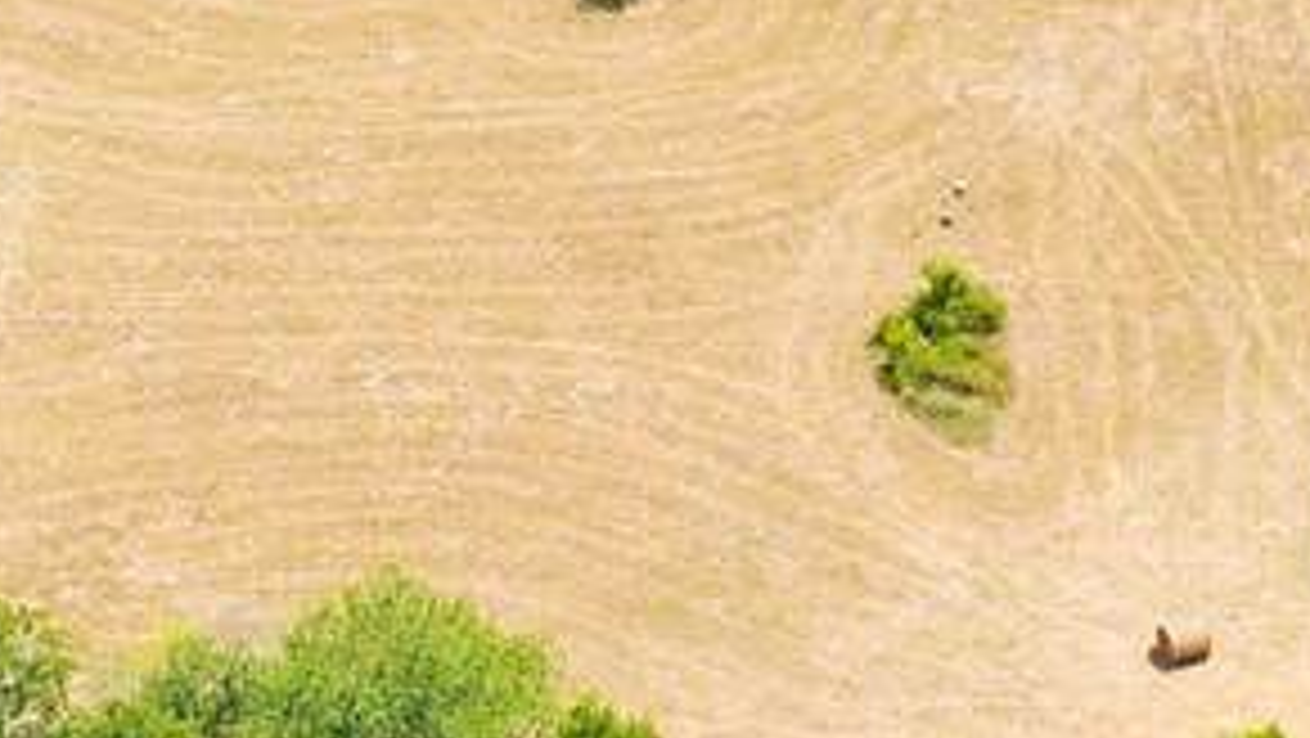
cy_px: 162
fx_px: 3996
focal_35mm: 115
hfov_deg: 18.6
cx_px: 576
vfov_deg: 10.5
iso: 100
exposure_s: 1/640
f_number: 2.8
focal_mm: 12.29
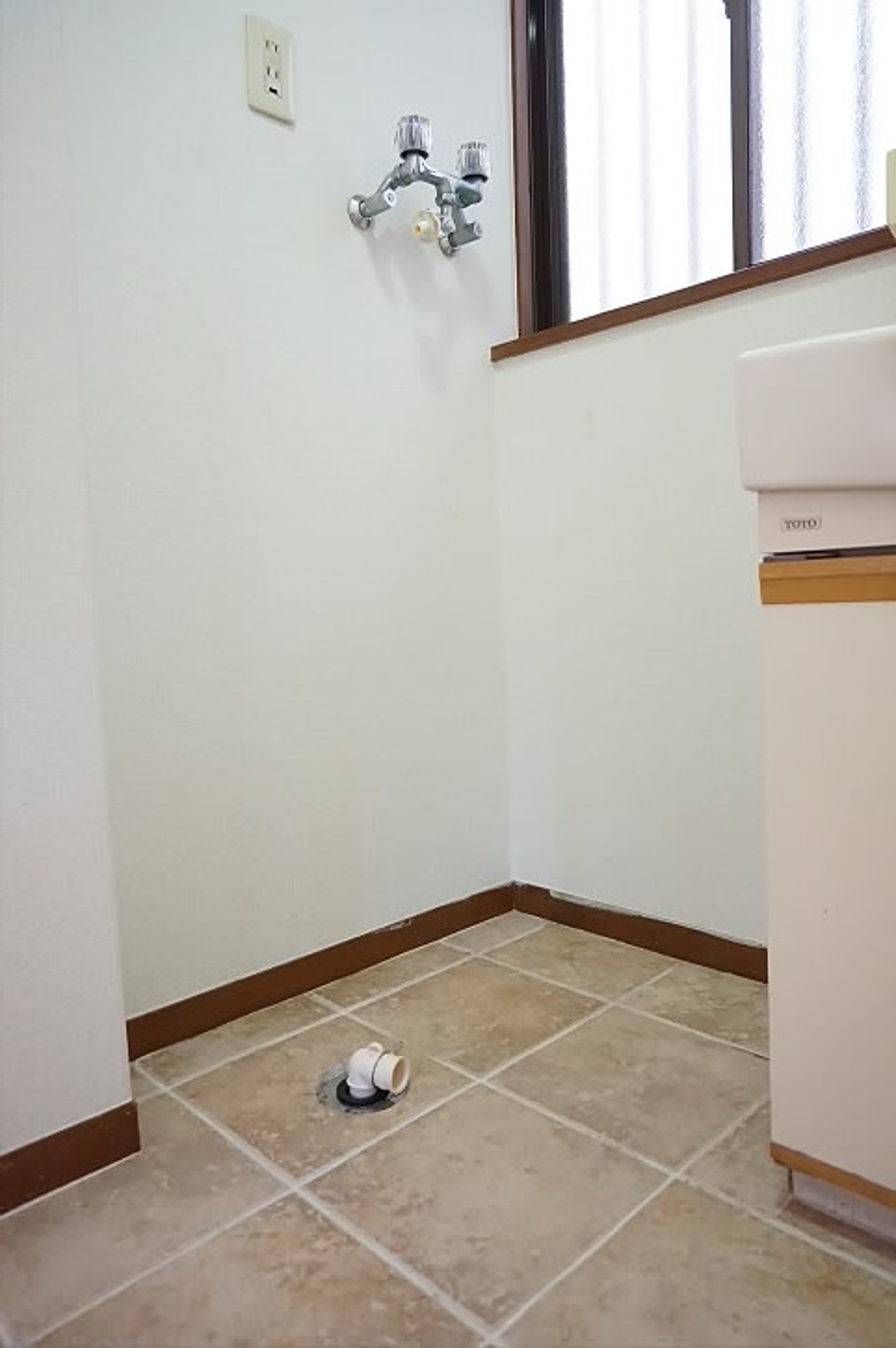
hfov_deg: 53.0
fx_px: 898
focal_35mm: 24
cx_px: 448
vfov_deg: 73.8
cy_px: 674
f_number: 3.5
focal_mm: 16
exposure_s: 1/30
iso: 3200
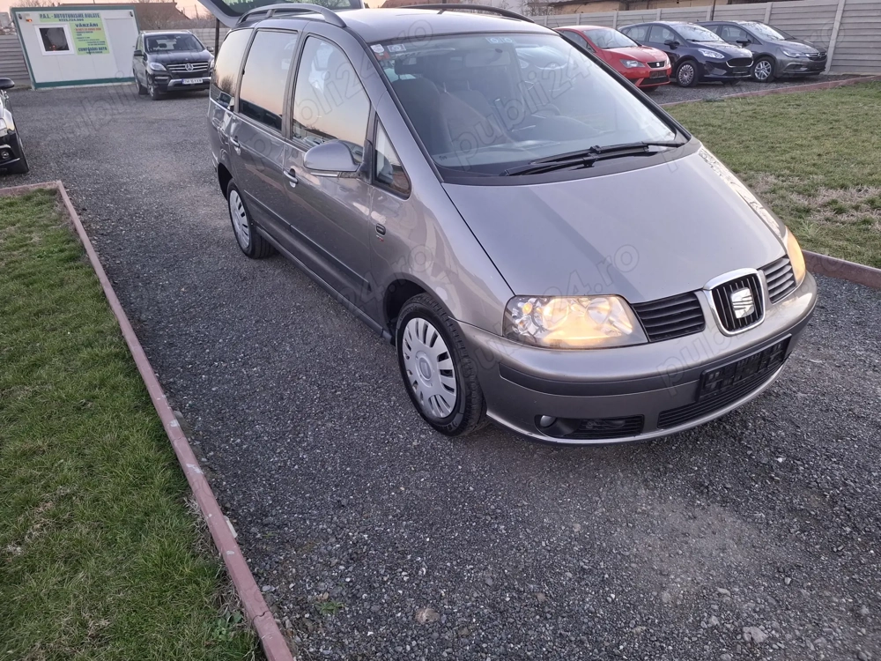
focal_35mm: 23
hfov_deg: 73.9
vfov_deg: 58.9
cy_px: 330
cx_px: 440
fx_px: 585
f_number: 1.8
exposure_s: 1/100
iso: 200
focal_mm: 5.54
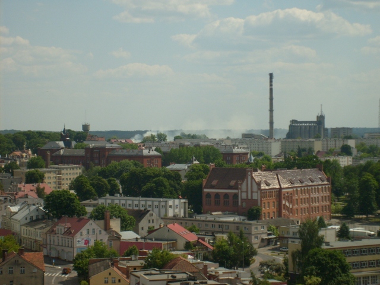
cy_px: 142
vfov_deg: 14.0
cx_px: 190
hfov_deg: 18.5
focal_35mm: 106
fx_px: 1164
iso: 80
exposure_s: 1/250
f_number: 12.4
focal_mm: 17.4
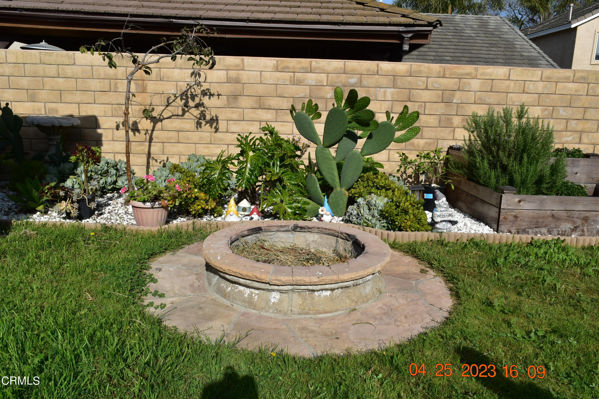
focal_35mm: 27
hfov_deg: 67.4
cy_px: 200
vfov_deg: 47.9
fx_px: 449
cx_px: 300
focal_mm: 18
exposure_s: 1/500
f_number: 11
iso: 320
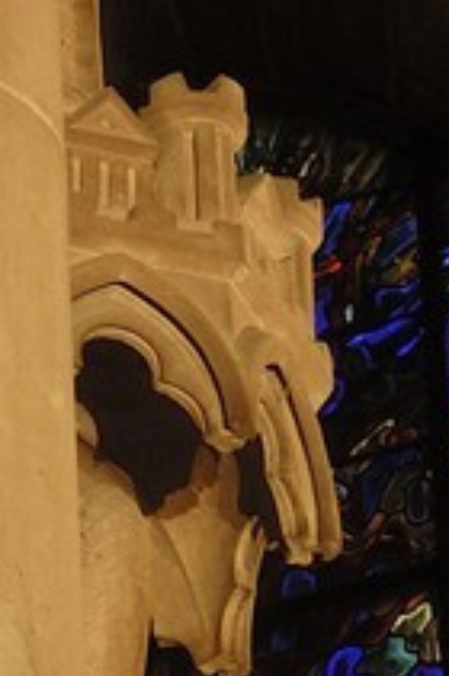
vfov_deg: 3.2
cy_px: 1919
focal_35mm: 636
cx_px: -837
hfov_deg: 2.1
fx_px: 11937
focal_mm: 56
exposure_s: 2
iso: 100
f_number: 8
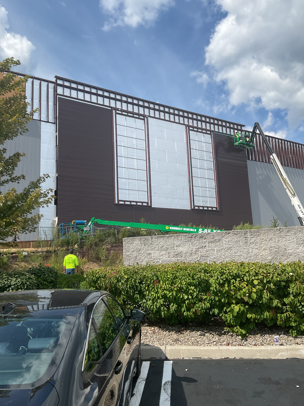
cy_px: 203
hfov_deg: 48.2
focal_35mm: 29
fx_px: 340
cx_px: 152
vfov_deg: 61.7
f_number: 1.8
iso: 16
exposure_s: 1/1848
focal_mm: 3
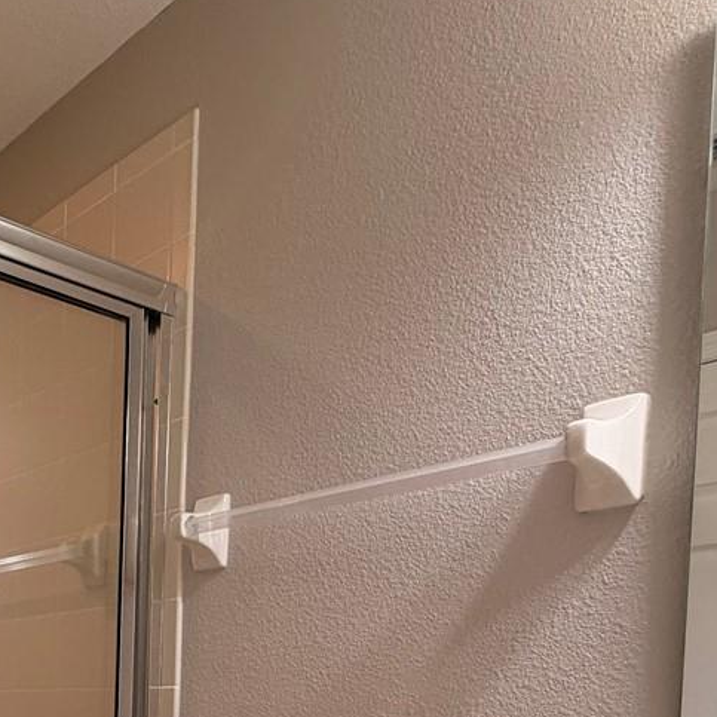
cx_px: 56
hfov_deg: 37.9
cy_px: 775
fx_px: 961
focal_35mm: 41
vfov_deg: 35.4
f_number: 2.2
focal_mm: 2.22
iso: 160
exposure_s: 1/60
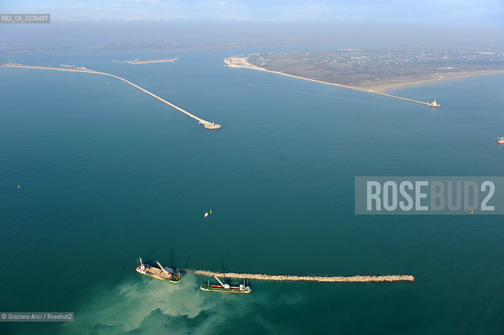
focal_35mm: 24
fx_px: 336
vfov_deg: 53.1
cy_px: 168
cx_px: 252
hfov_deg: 73.8
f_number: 7.1
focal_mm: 24
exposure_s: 1/1000
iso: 400
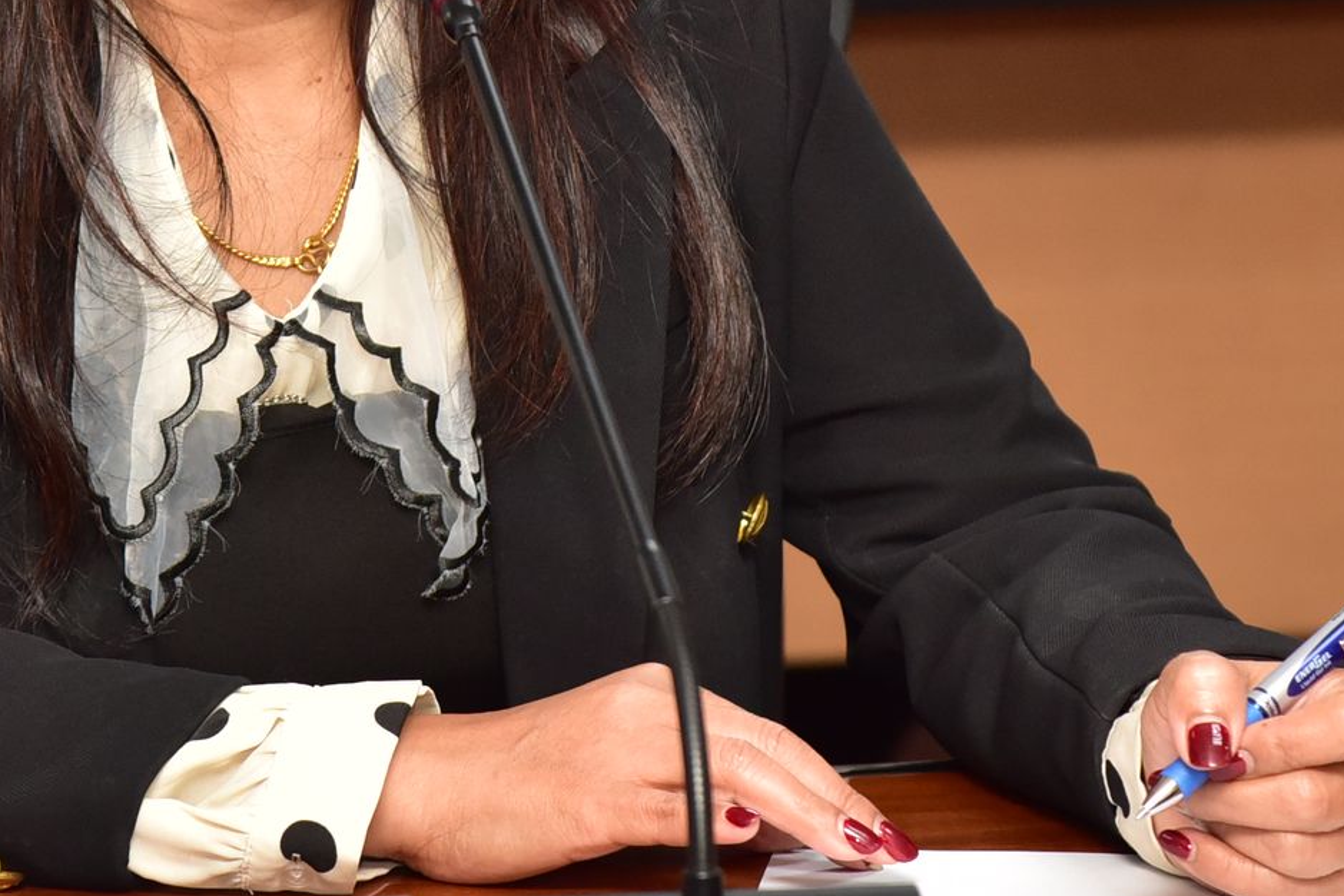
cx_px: 518
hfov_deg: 7.0
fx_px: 10938
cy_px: -186
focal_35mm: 293
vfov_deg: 4.7
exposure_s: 1/125
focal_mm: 110
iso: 1600
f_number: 5.6
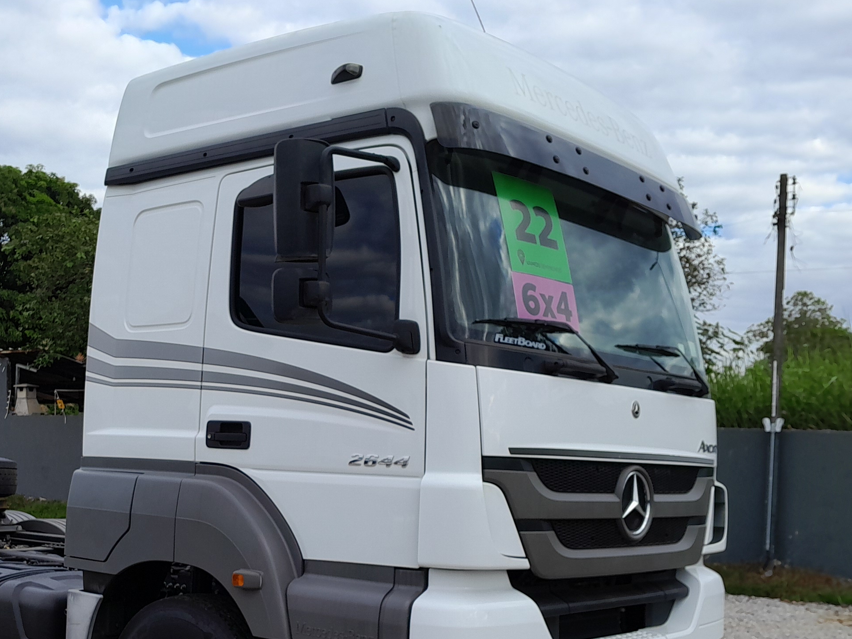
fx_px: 1083
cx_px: 251
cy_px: 466
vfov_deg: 32.4
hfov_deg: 42.1
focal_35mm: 44
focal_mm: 3.98
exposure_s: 1/182
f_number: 1.8
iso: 40
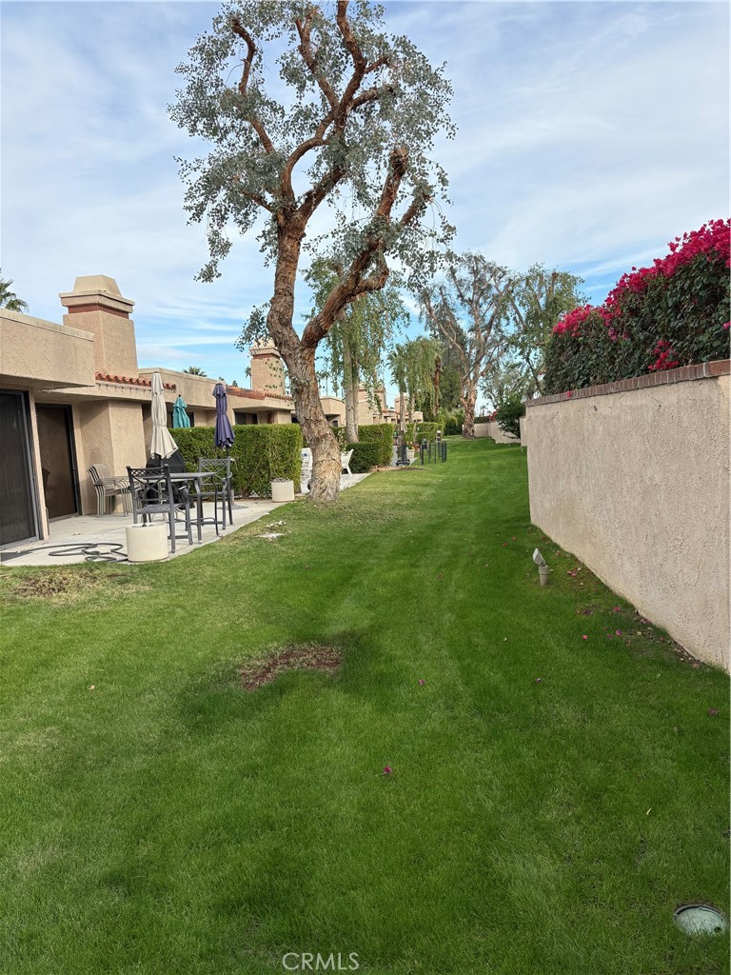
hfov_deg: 53.1
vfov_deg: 67.3
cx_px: 366
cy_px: 488
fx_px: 732
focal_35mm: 26
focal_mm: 5.96
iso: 50
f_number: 1.6
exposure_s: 1/1626
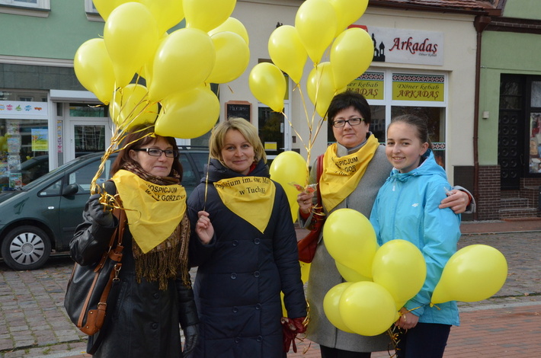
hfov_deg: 41.2
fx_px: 720
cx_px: 270
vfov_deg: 27.9
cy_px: 179
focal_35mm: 48
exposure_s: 1/640
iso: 1600
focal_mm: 32
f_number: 13
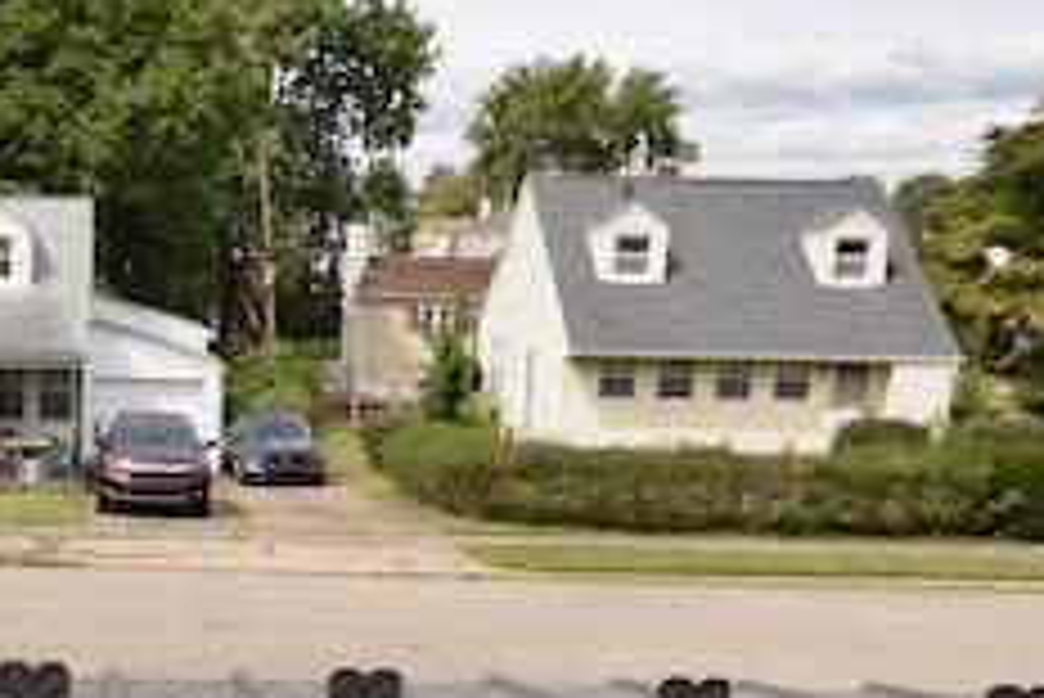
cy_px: 671
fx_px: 1683
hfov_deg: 32.9
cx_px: 130
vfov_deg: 22.6
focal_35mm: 58
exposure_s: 1/200
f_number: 8
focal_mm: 14
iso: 100
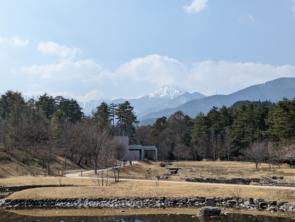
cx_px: 148
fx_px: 410
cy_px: 111
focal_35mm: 48
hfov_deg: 39.6
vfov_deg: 30.3
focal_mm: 6.81
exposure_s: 1/2924
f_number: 1.85
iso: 49
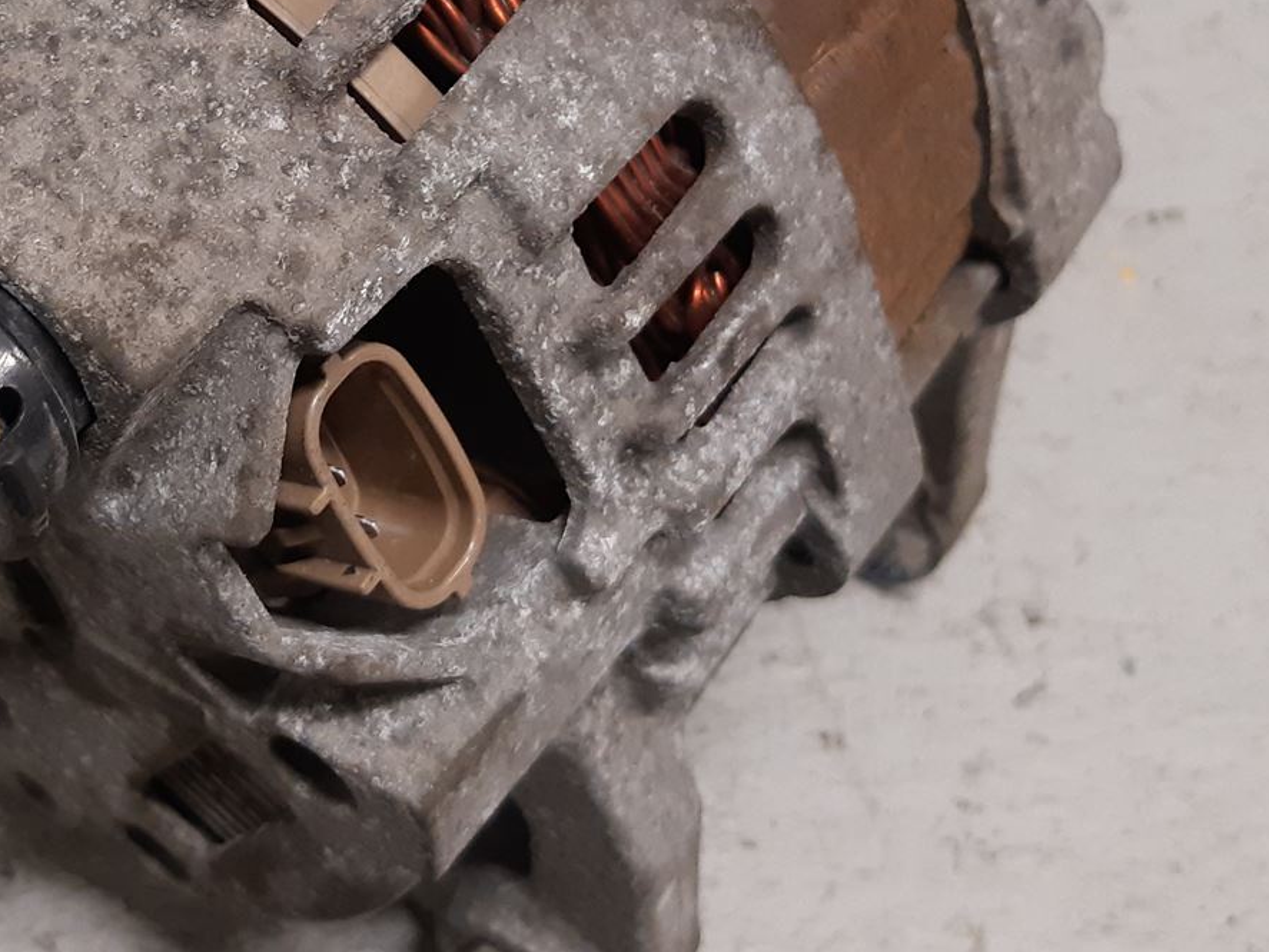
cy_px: 199
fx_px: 2200
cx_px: 248
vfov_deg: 24.1
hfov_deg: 31.3
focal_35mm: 60
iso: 200
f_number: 1.7
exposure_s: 1/50
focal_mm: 3.93
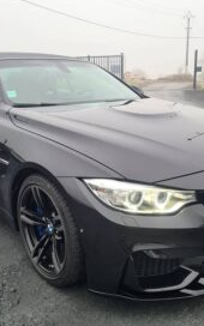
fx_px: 338
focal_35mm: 38
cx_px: 100
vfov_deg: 51.5
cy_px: 165
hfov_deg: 33.6
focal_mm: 5.4
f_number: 1.8
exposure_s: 1/227
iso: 50
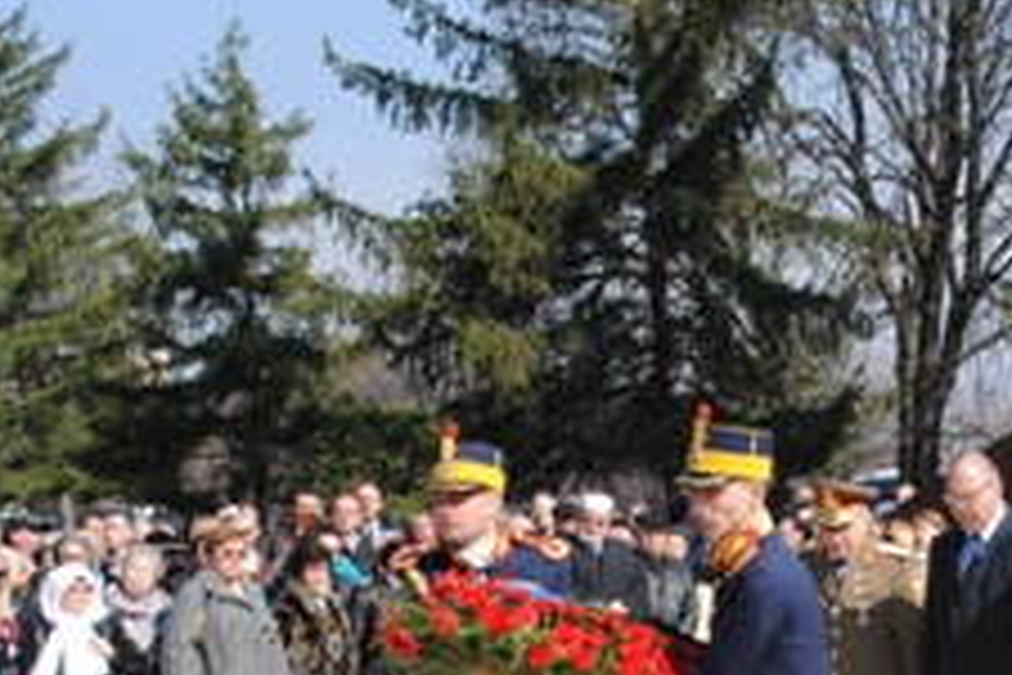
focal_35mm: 74
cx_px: 913
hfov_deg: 26.4
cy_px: 601
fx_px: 2080
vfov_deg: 18.1
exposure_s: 1/200
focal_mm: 26
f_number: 14
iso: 400
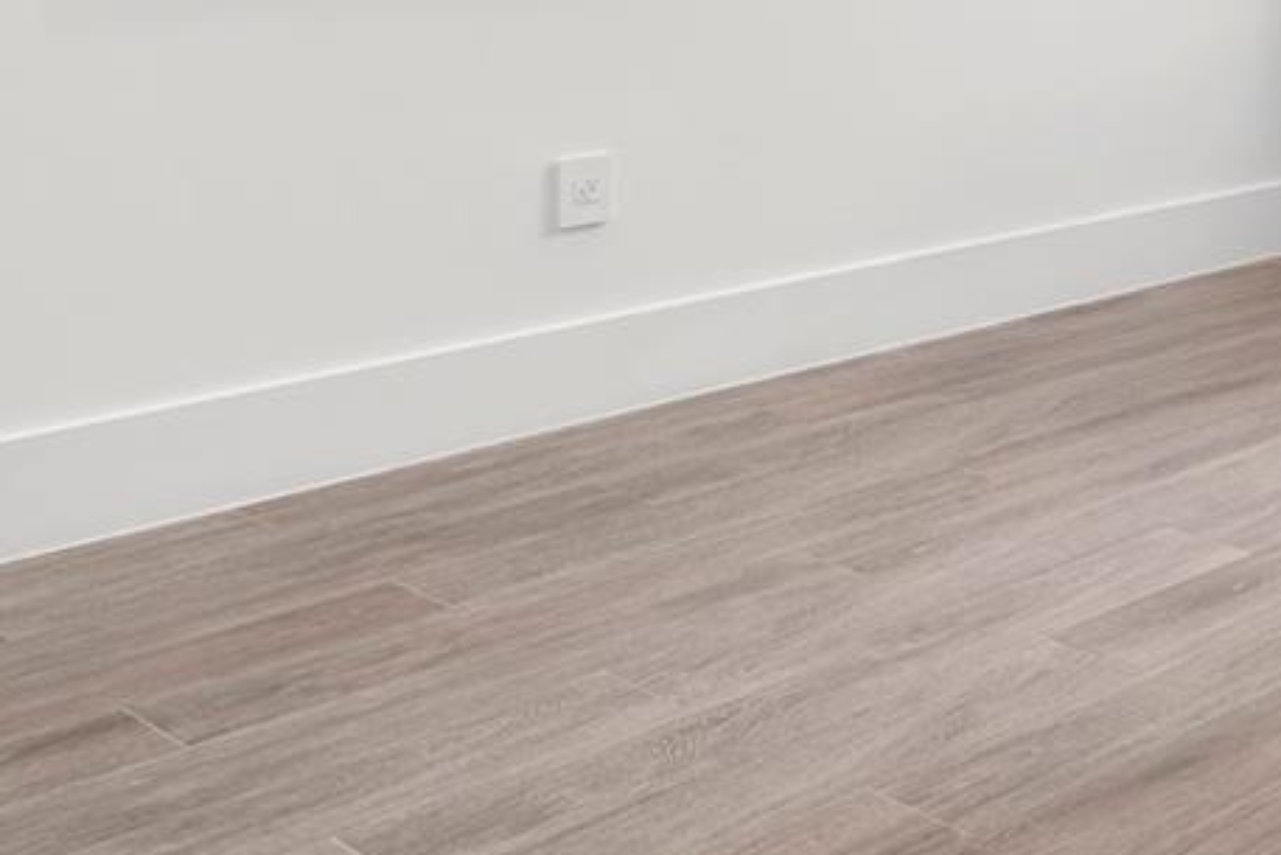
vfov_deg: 22.4
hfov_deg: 26.8
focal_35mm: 56
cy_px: -165
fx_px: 1993
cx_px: 1861
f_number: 8
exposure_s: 1/5
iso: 400
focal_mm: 16
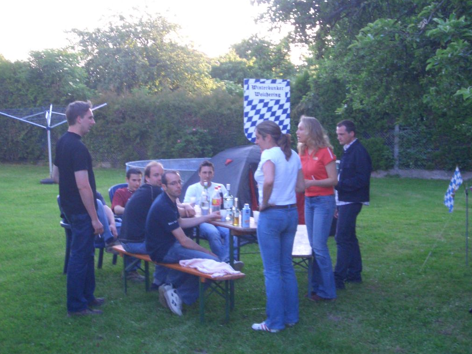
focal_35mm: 62
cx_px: 239
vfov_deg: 23.7
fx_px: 846
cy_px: 175
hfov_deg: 31.2
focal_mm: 8.1
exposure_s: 1/80
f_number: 5
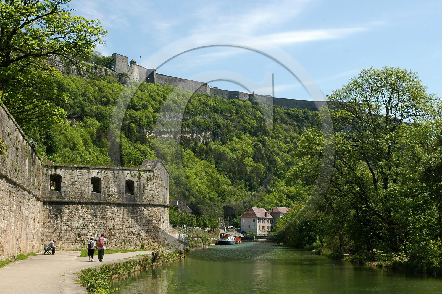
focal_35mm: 52
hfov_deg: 37.9
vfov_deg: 25.7
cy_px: 147
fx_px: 644
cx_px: 221
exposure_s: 1/320
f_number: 9
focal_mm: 35
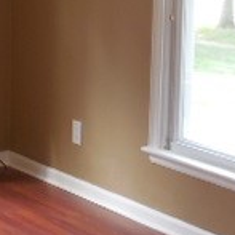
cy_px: -11
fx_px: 1006
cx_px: -3
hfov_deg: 13.1
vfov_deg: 13.1
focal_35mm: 131
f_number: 3.4
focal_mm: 6.1
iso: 140
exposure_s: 1/30
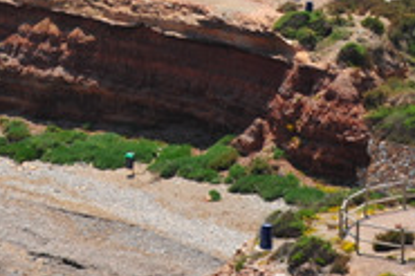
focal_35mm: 242
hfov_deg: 8.4
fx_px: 2787
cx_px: -114
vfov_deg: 5.6
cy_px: -92
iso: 200
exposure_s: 1/320
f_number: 9
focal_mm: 70
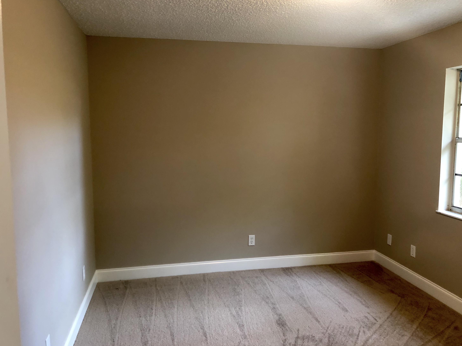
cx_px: 239
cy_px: 173
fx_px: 387
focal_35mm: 29
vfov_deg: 48.2
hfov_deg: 61.7
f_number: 1.8
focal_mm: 4
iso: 100
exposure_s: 1/9
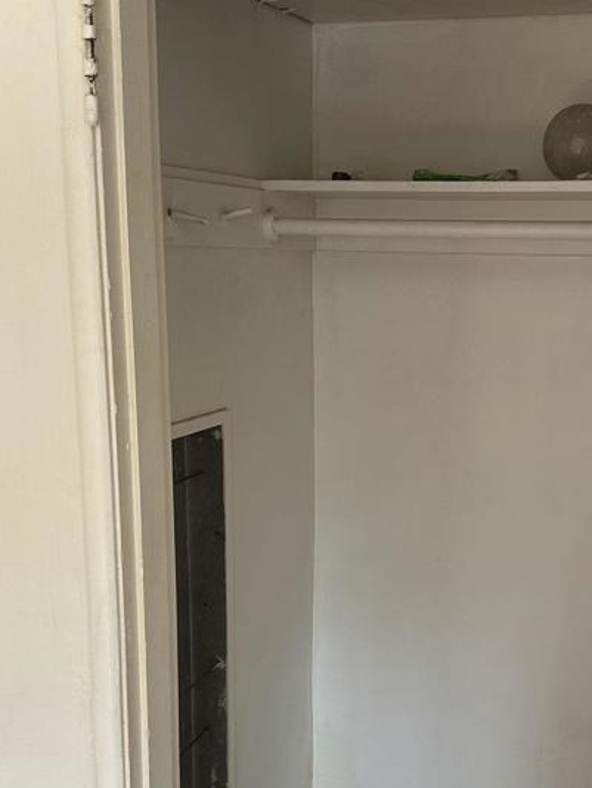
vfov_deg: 40.7
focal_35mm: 46
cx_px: 391
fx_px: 1048
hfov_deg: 31.3
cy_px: 521
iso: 125
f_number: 1.78
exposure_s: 1/121
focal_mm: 6.86
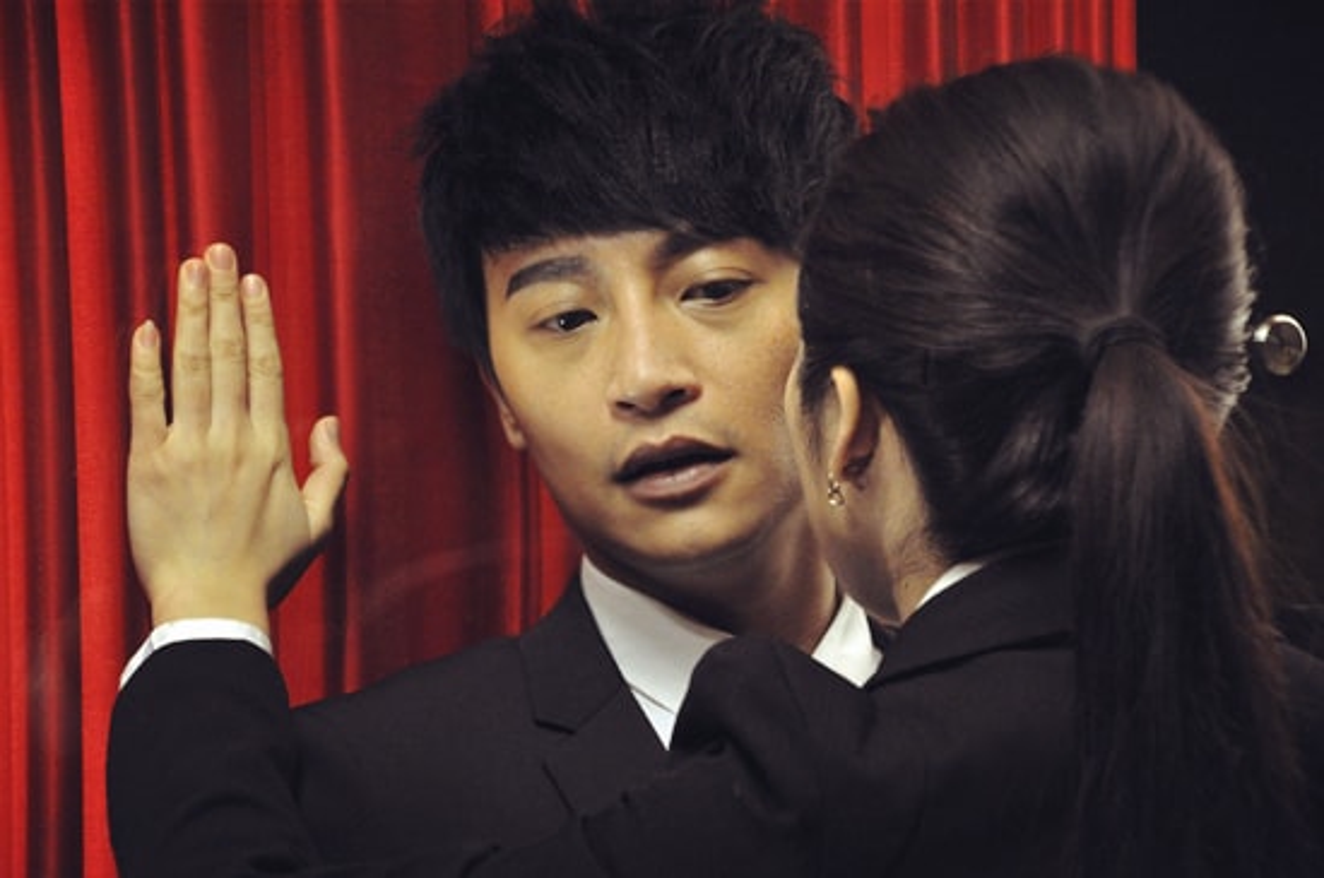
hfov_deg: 14.9
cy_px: 439
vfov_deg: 9.9
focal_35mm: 138
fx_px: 5068
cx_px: 662
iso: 1600
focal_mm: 92
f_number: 5.6
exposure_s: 1/50
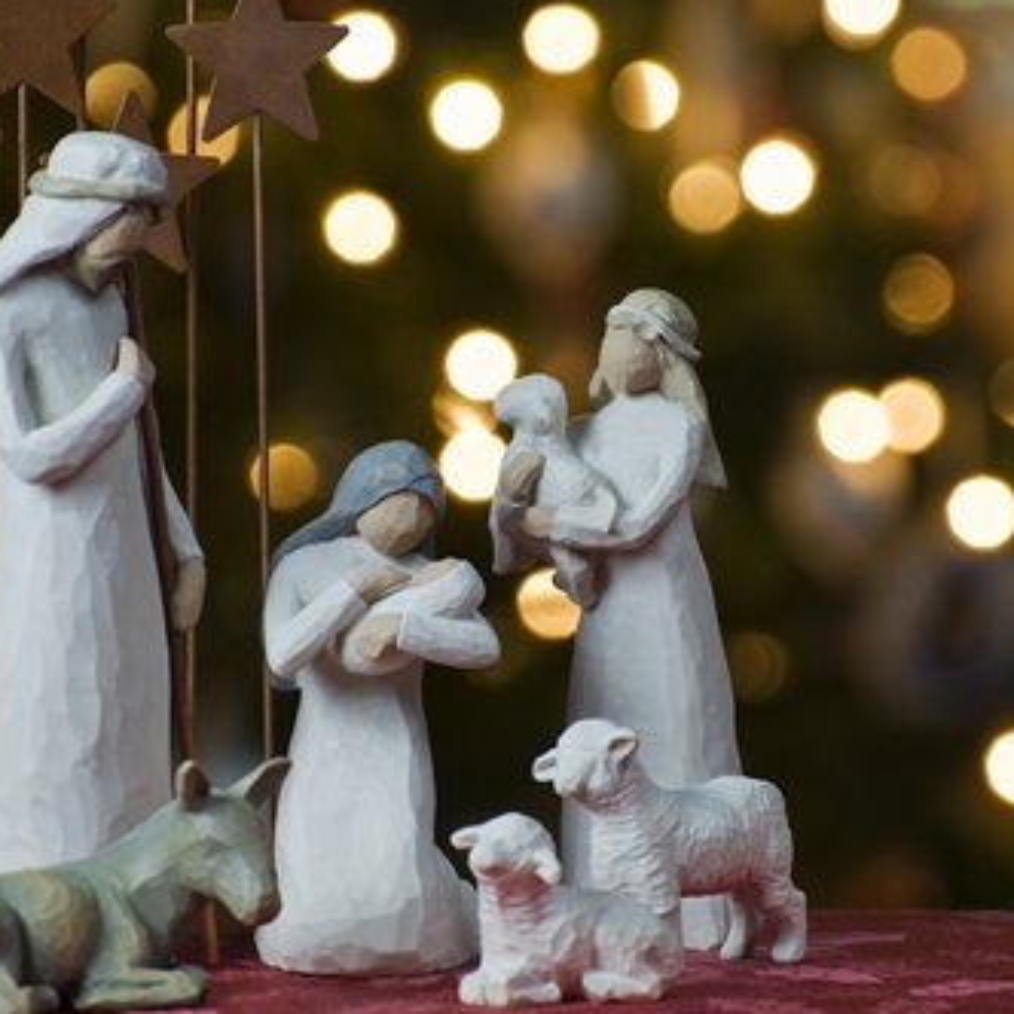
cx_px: 492
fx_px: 15908
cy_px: 505
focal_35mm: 480
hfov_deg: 3.7
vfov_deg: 3.7
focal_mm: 250
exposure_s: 1
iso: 100
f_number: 5.6
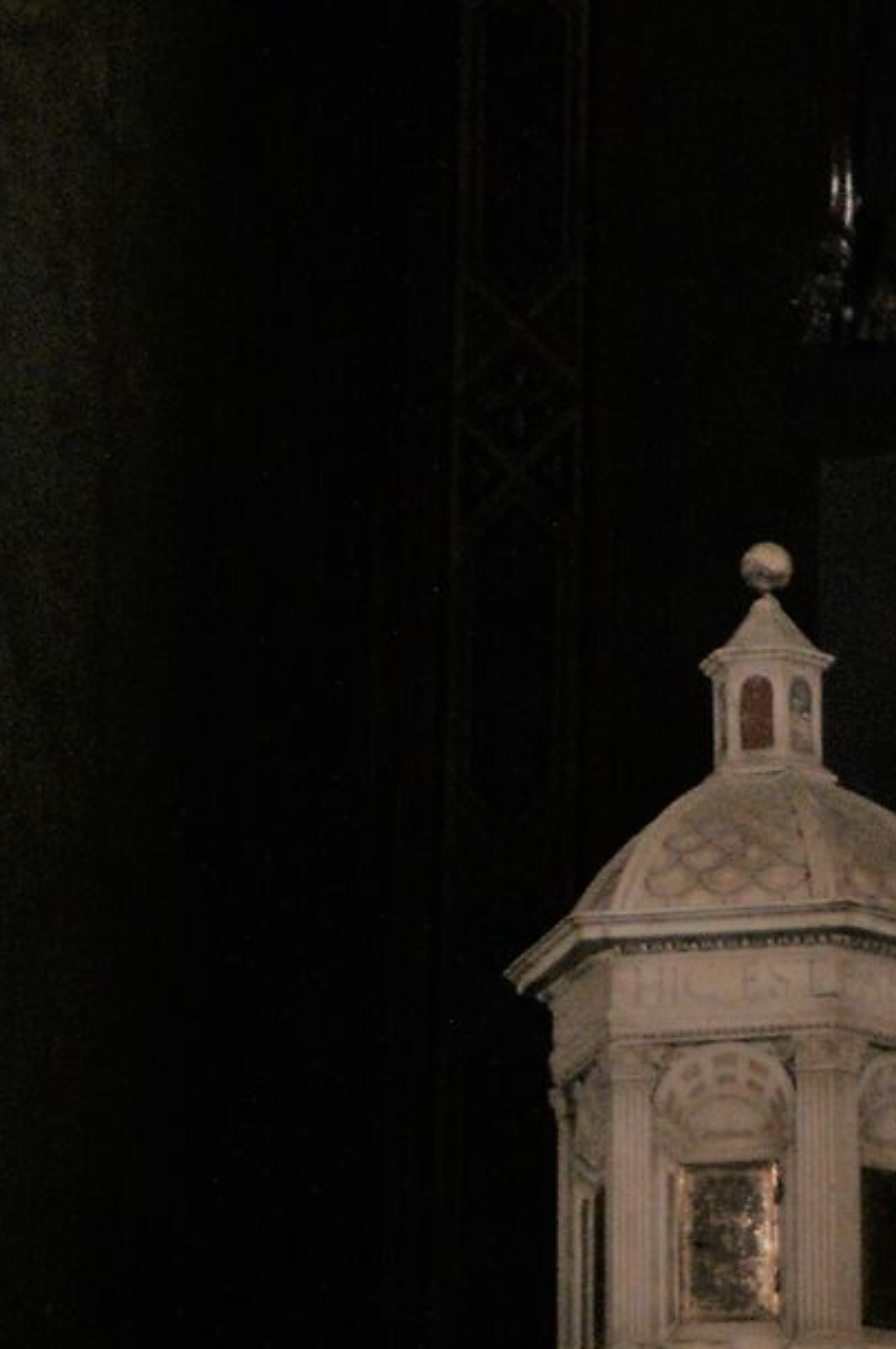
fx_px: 8381
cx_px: 569
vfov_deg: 9.1
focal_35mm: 224
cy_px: -199
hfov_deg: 6.1
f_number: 4.8
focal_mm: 38
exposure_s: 1/15
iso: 2000
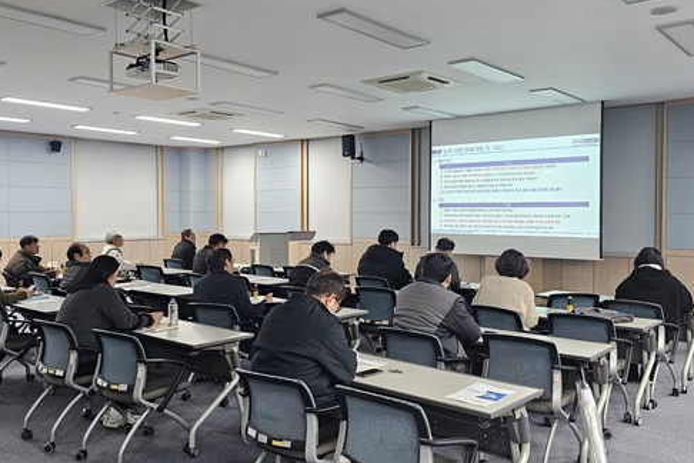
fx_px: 617
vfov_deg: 41.1
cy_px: 218
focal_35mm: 32
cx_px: 348
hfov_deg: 58.7
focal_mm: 6.3
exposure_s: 1/120
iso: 640
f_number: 1.7
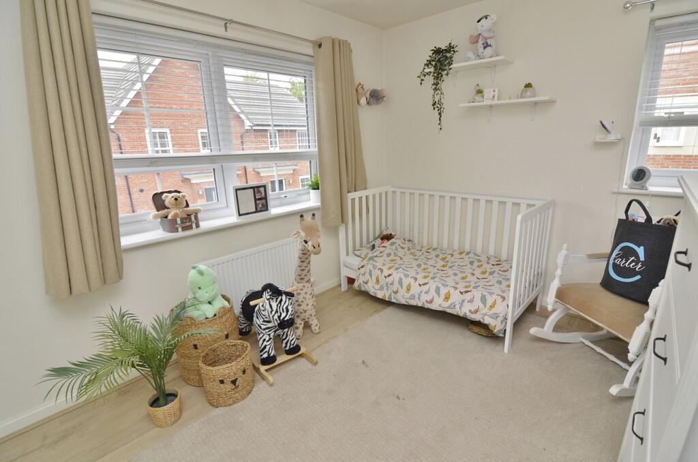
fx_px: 319
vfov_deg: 71.8
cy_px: 231
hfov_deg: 95.1
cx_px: 349
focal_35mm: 16
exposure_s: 1/60
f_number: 5.6
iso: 400
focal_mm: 11
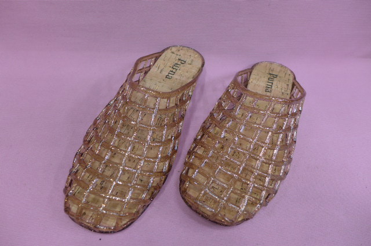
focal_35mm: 24
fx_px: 247
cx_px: 186
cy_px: 123
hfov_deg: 73.8
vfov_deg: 52.9
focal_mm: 4.7
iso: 80
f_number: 1.4
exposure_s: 1/60
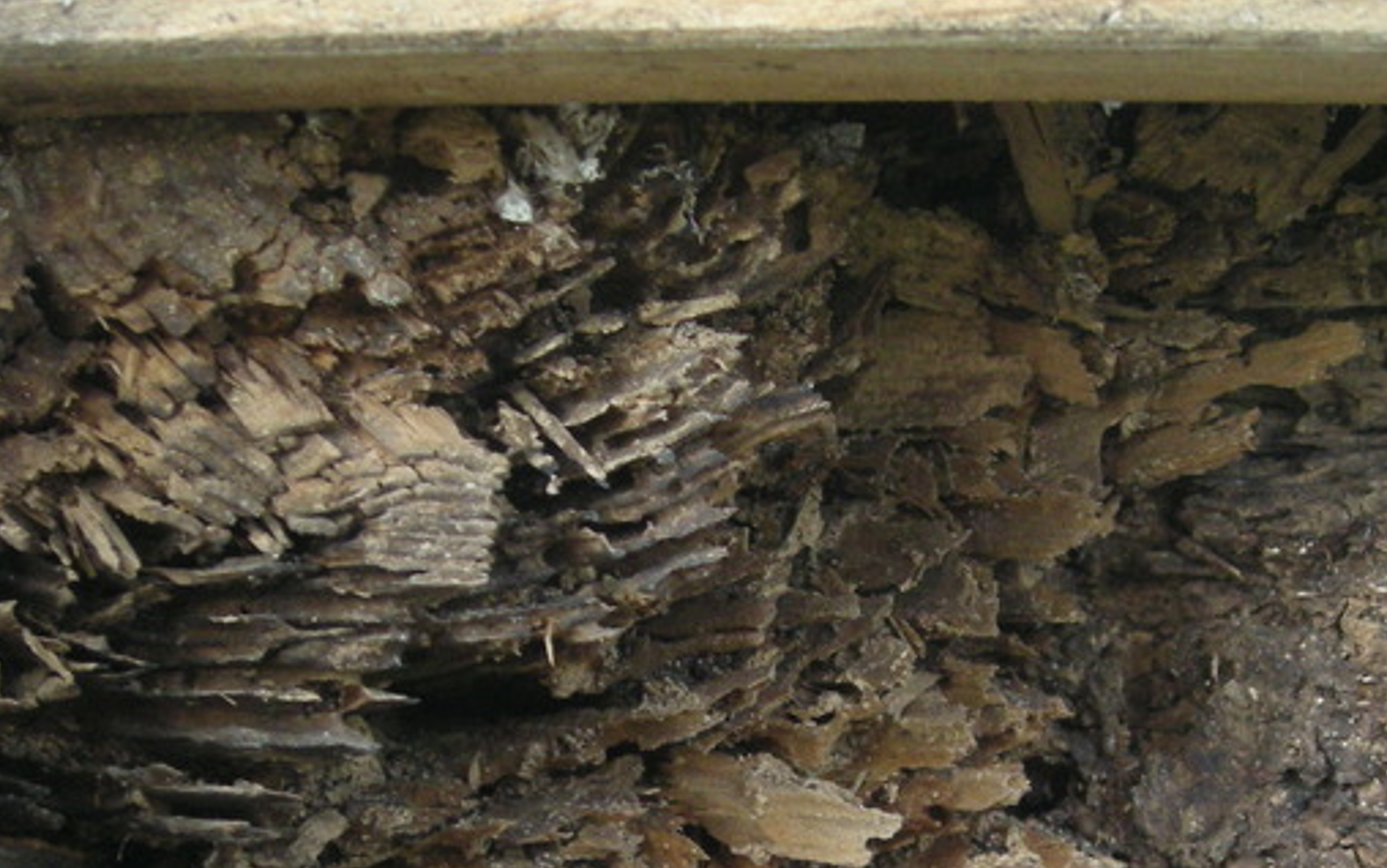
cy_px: 770
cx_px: 767
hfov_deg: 28.2
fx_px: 2761
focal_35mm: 73
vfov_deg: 17.6
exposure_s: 1/59
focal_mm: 5.7
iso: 172
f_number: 2.8
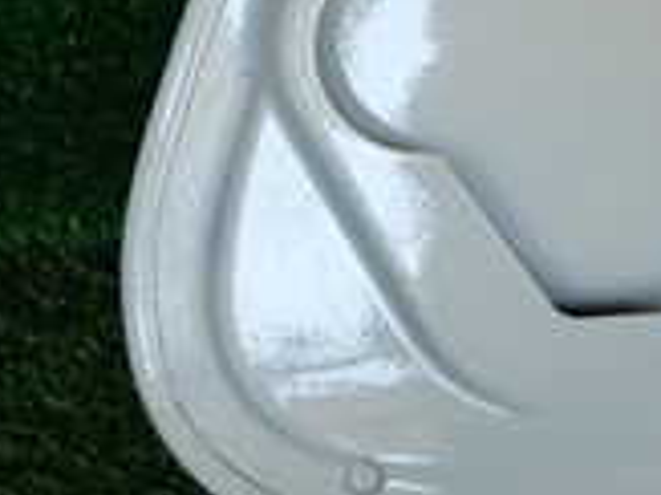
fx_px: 1755
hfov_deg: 19.0
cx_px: 957
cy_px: 16
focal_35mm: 92
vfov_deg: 15.8
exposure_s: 1/60
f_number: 2
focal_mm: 4.5
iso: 125
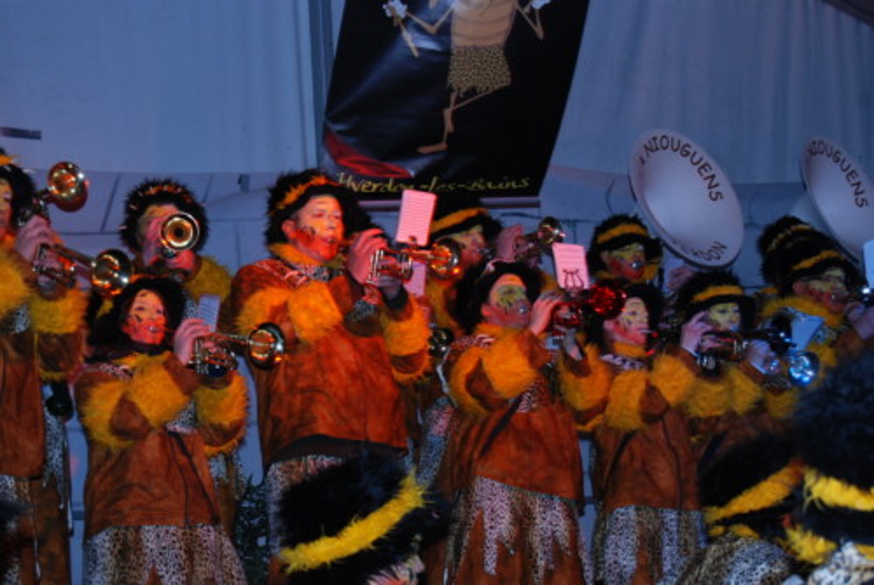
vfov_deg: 16.6
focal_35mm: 82
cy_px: 292
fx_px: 2006
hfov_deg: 24.6
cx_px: 437
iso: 500
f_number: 5.6
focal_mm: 55
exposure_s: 1/60
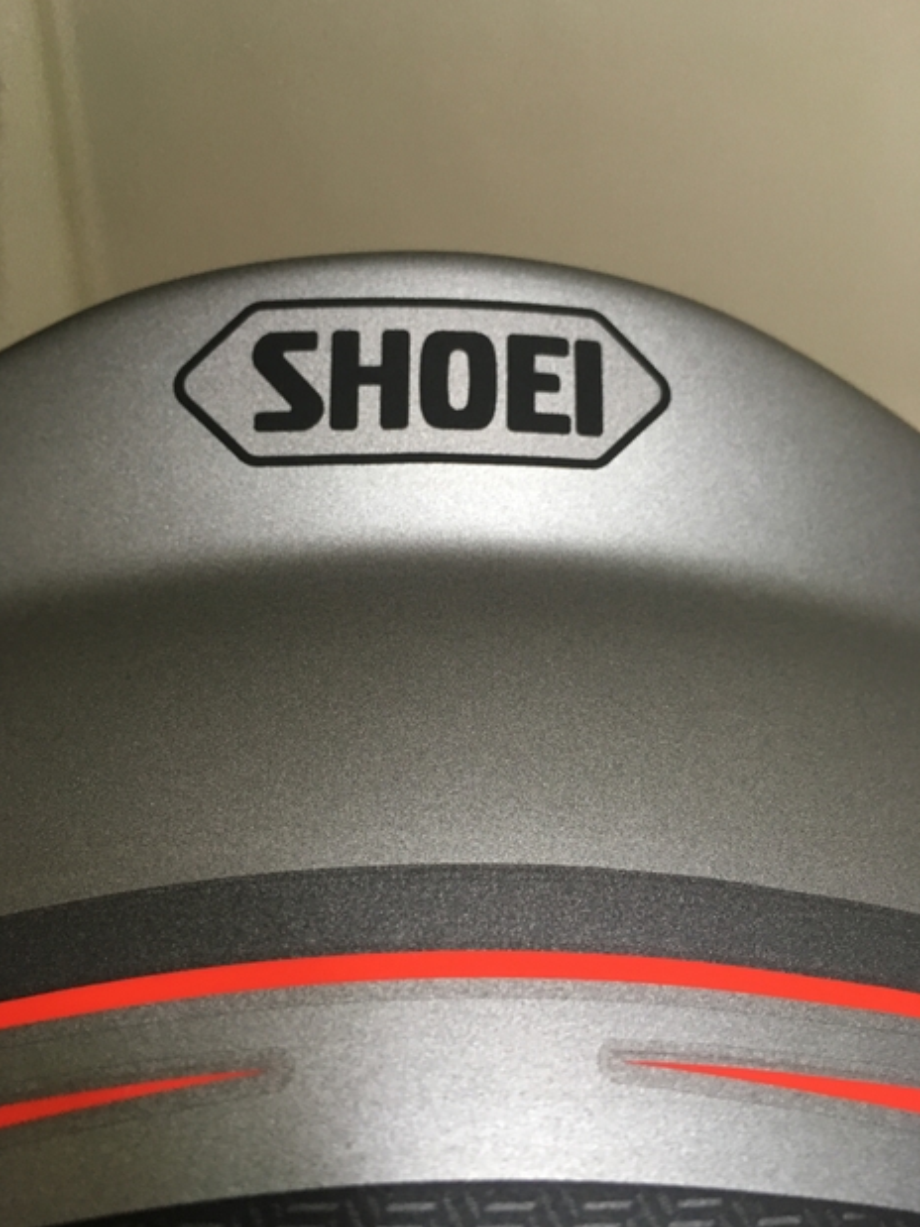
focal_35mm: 30
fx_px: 1063
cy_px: 616
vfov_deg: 60.0
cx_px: 450
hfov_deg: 46.8
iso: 80
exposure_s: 1/30
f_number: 2.2
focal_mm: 4.15
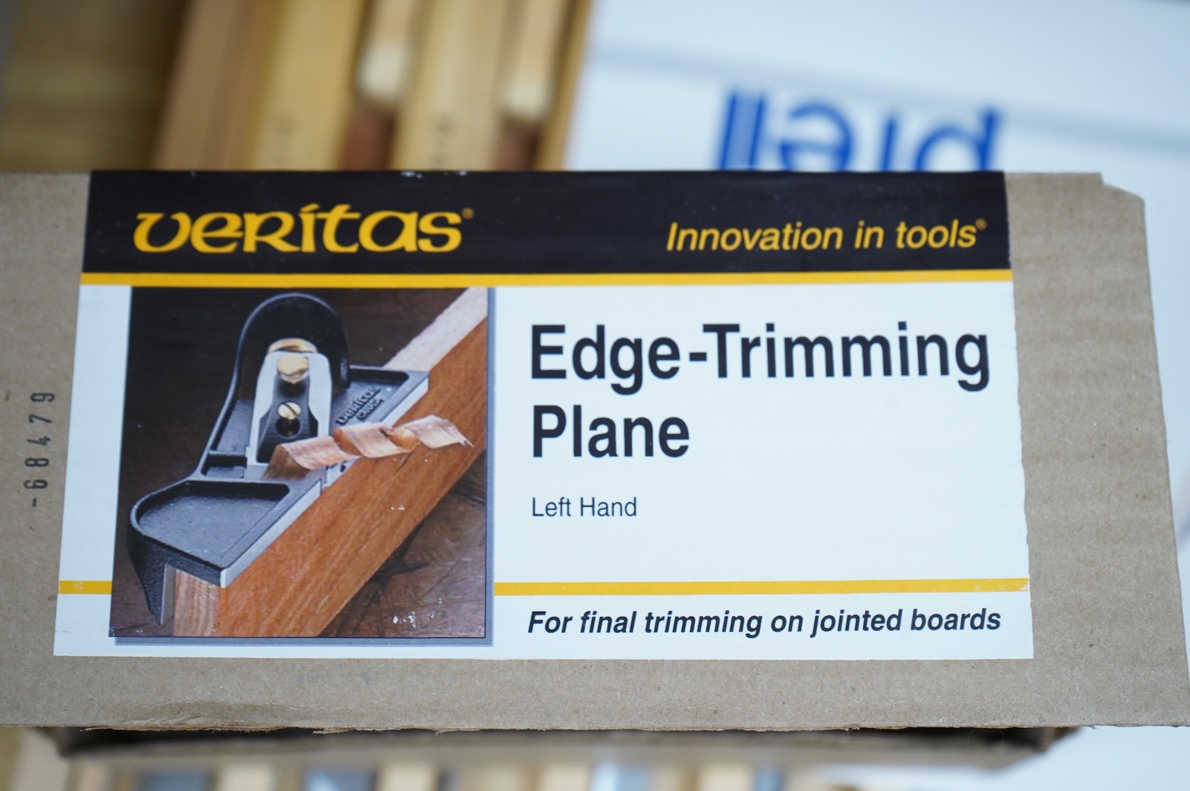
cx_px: 595
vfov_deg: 23.7
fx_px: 1883
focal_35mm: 57
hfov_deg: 35.1
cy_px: 396
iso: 2500
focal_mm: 57
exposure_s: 1/125
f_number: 6.3
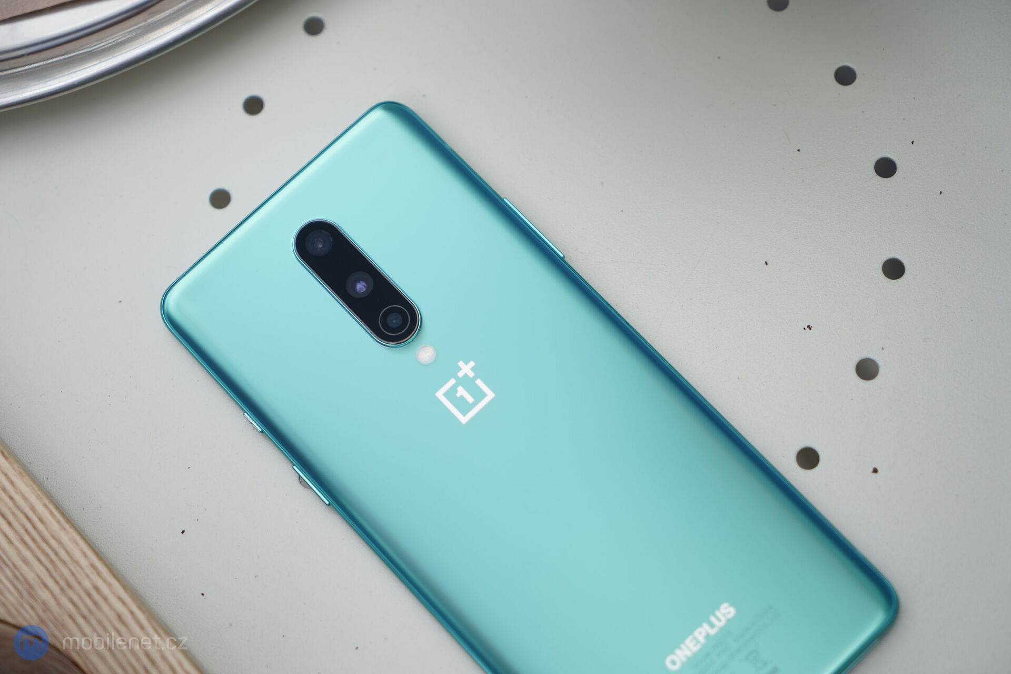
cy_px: 337
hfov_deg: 28.8
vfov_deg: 19.5
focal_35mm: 70
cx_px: 506
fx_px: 1966
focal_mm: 70
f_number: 4.5
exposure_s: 1/320
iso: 100
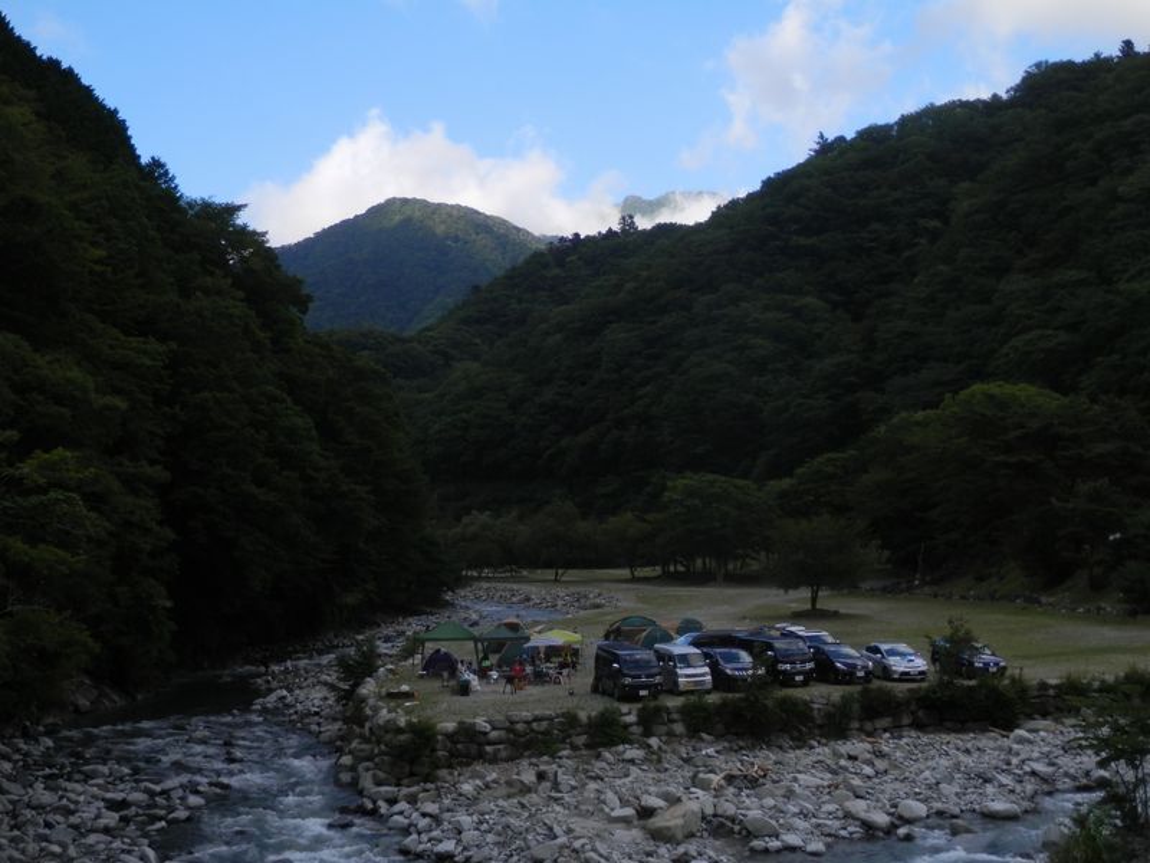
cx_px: 575
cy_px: 432
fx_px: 1329
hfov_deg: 46.8
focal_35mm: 40
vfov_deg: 36.0
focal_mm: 7.3
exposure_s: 1/320
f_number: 3.7
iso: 80
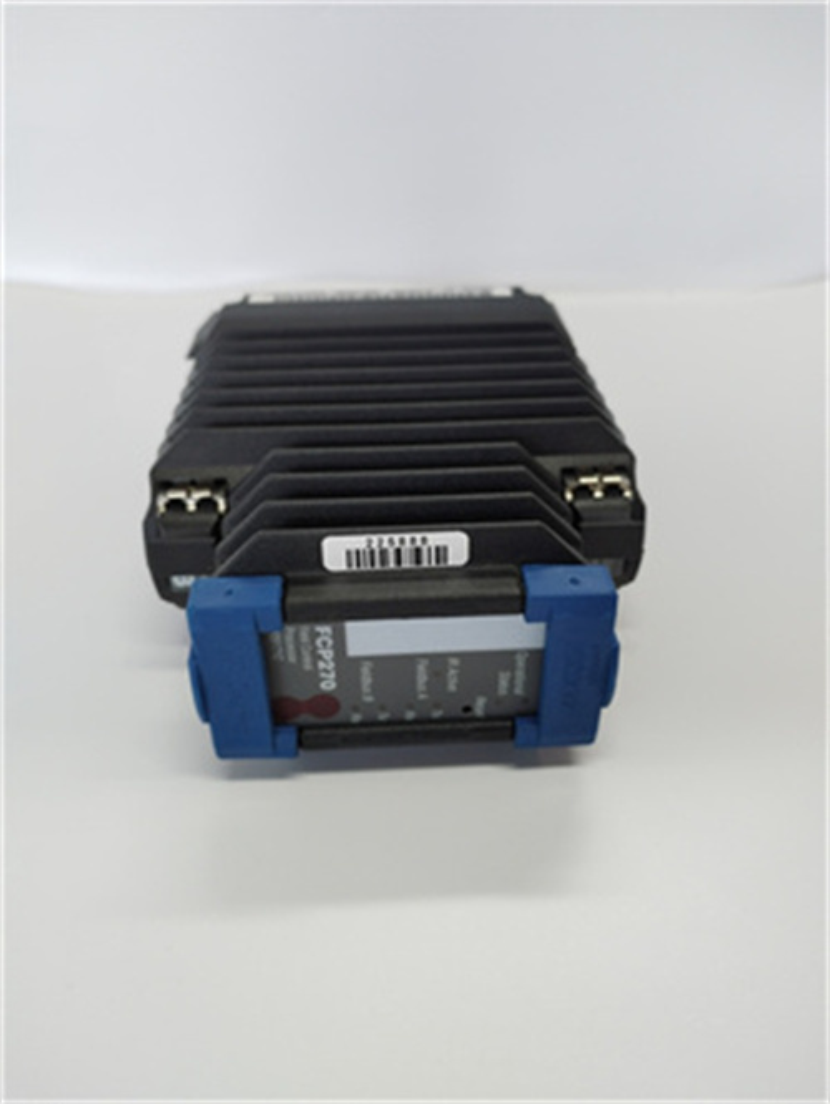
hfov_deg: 53.1
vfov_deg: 67.3
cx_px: 415
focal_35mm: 26
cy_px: 552
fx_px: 830
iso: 179
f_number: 1.8
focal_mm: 4.75
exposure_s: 1/50
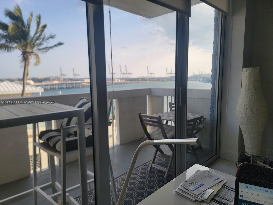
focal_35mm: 24
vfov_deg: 56.8
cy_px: 102
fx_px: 189
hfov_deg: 71.6
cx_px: 136
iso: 16
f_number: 1.8
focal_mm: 6.7
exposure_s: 1/162
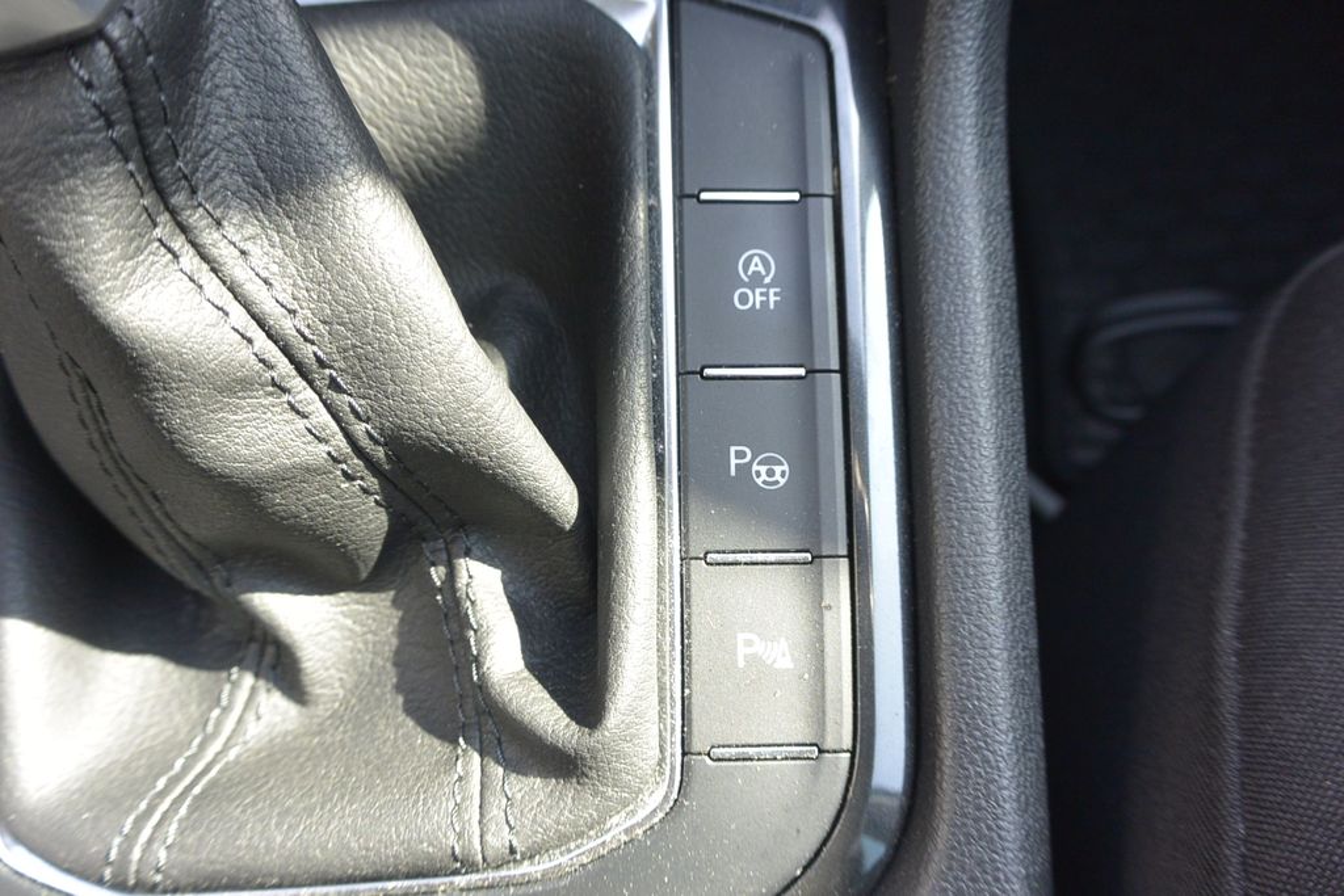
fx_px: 1008
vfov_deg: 47.9
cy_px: 448
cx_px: 672
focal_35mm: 27
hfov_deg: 67.4
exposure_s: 1/125
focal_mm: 10
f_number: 3.5
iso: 220
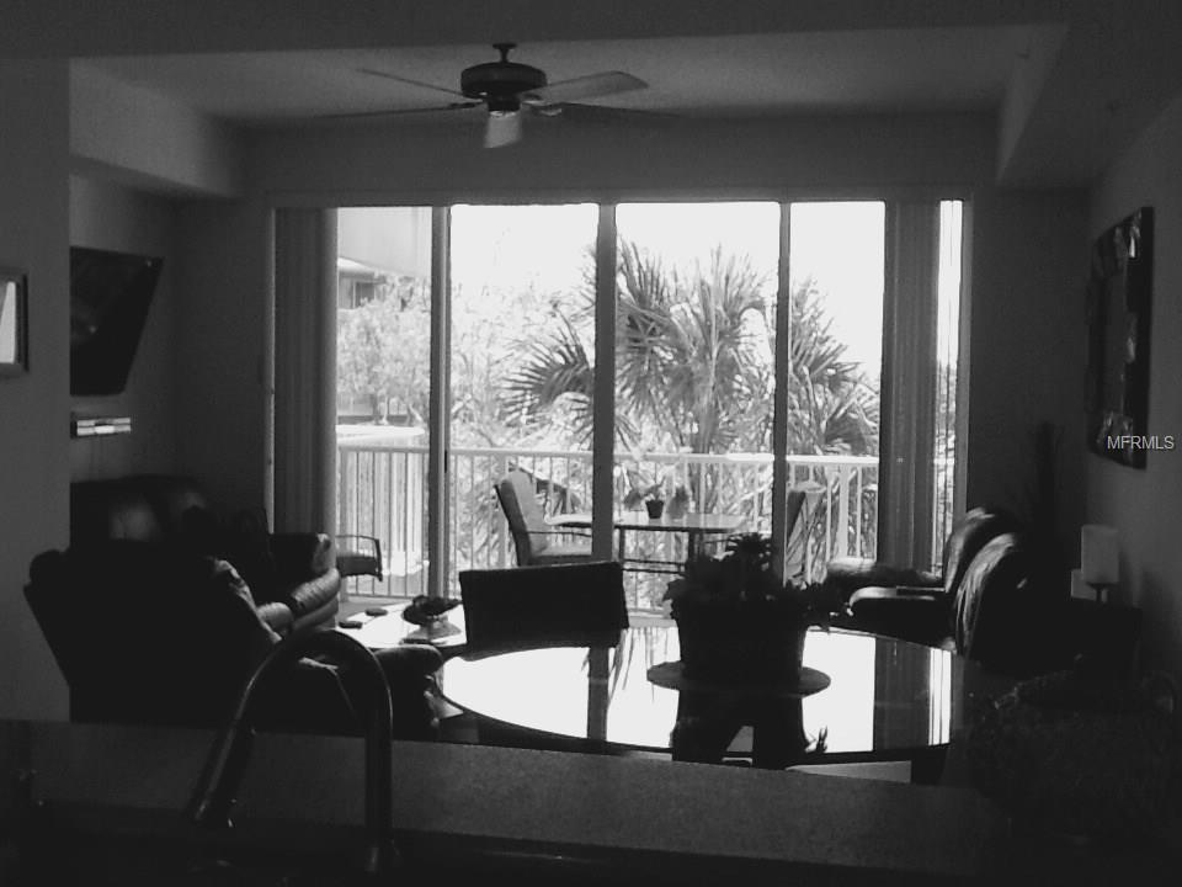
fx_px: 1502
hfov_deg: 42.9
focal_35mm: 44
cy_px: 444
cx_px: 591
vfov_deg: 32.9
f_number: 2.4
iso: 50
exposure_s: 1/120
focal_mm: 2.03
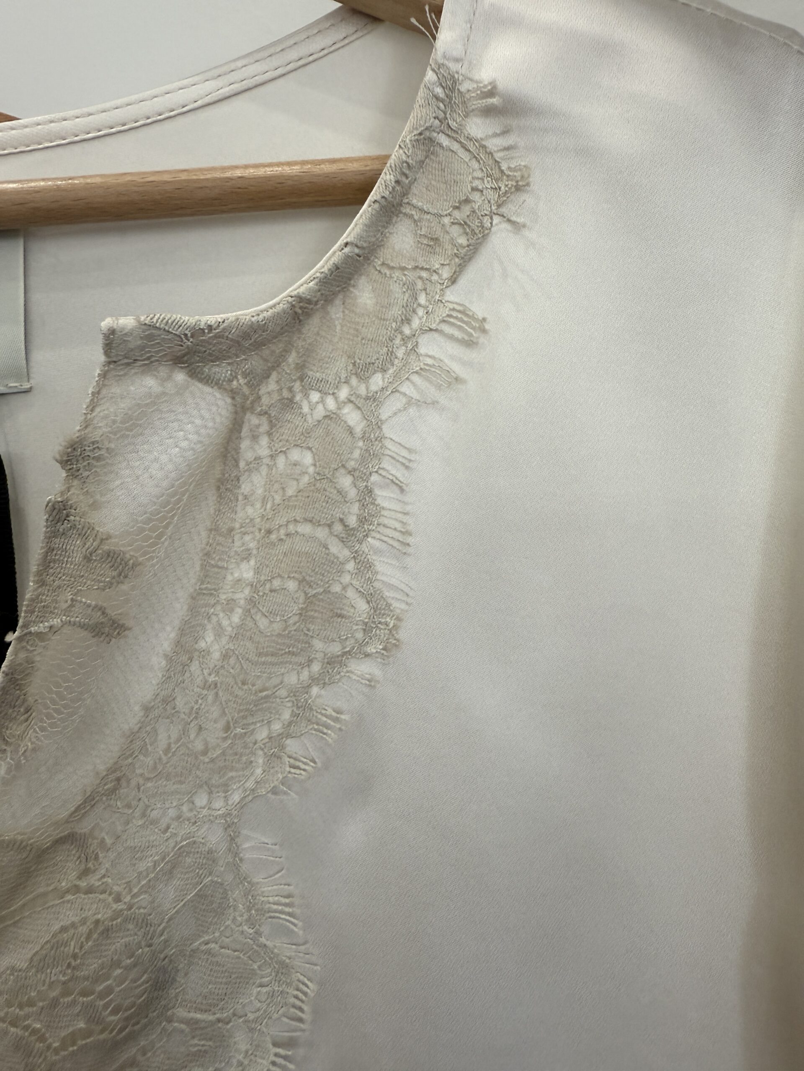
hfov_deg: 56.8
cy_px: 536
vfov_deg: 71.6
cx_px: 402
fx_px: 743
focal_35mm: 24
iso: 100
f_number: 2.2
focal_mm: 2.22
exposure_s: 1/100
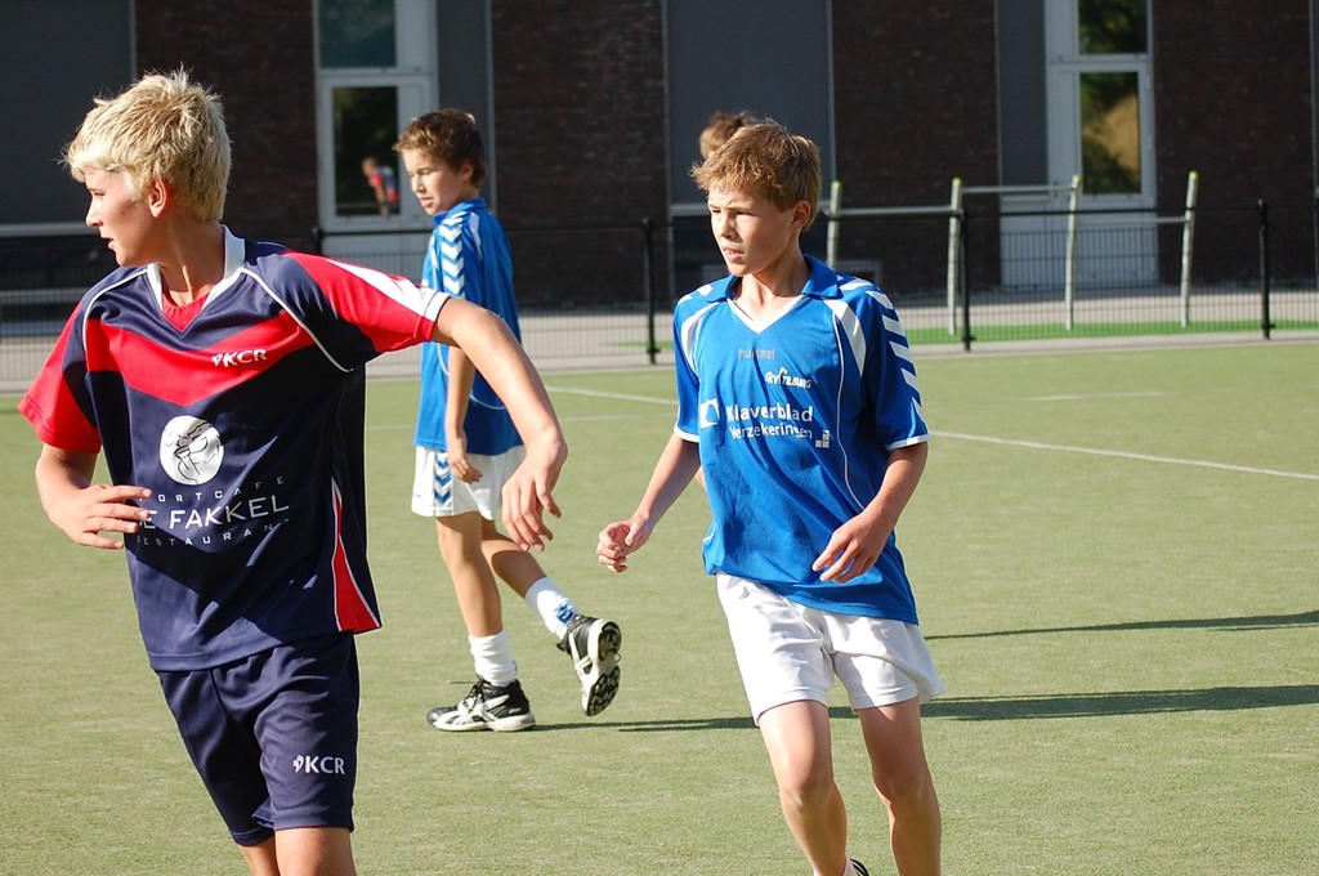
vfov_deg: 16.5
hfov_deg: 24.6
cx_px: 660
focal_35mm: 82
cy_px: 438
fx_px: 3019
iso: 250
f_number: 4
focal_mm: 55
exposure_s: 1/1000
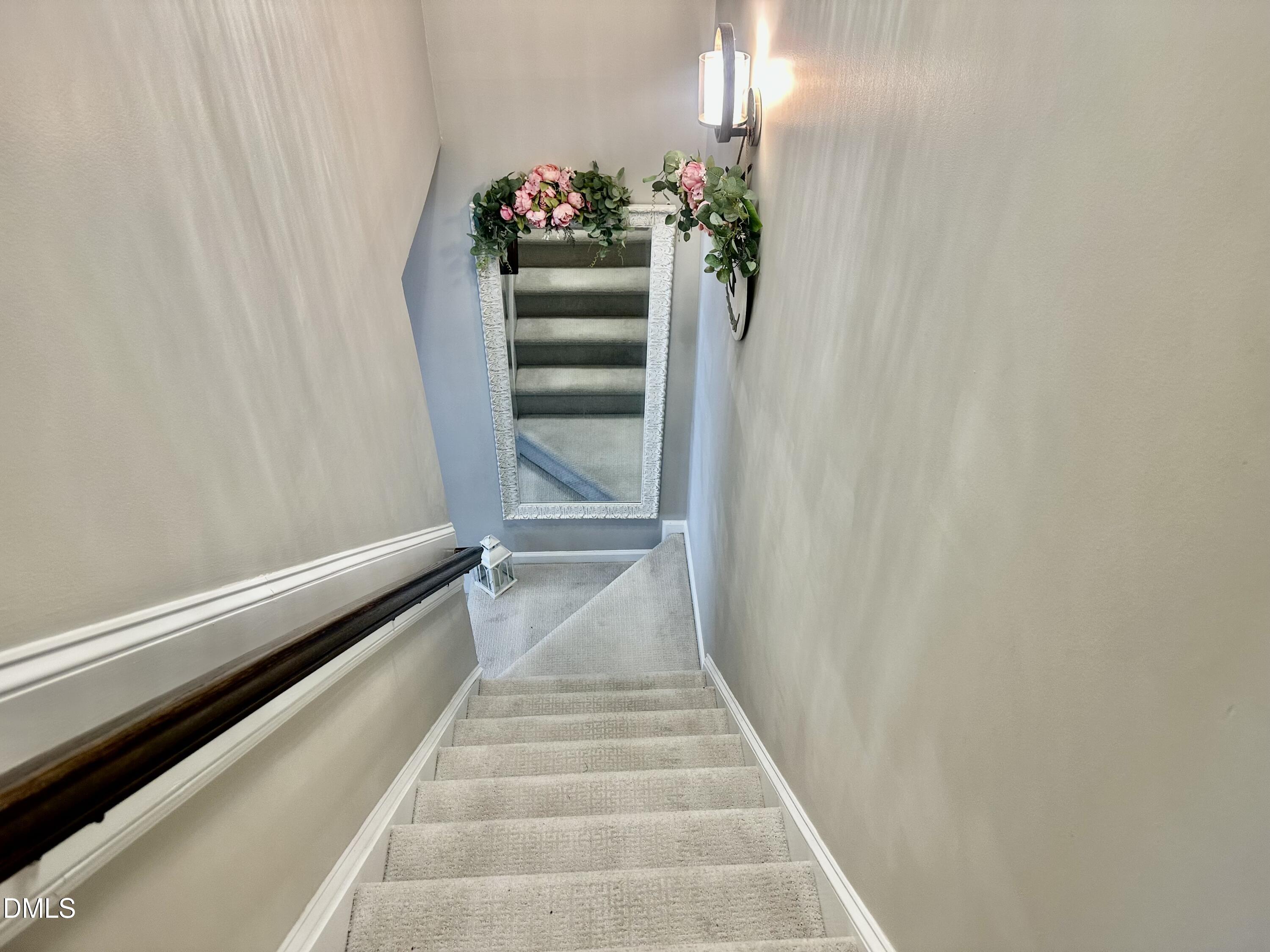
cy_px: 476
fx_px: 881
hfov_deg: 71.6
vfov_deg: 56.8
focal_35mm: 24
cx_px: 635
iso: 125
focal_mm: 6.86
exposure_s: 1/60
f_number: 1.78
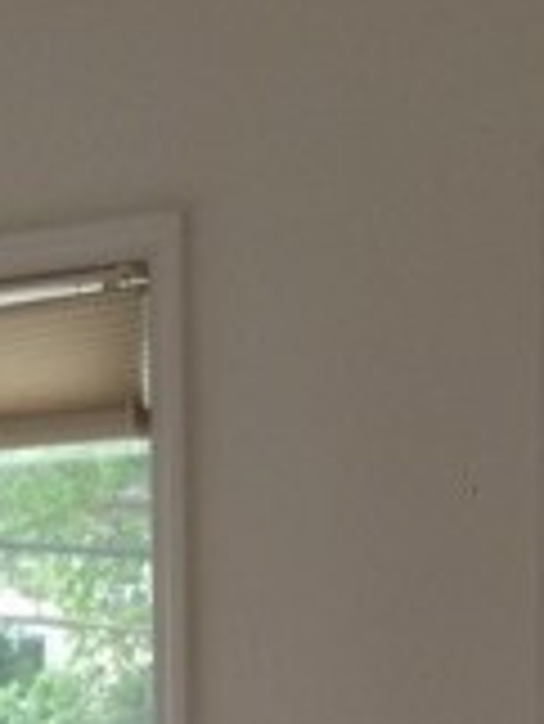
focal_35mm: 138
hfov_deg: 10.7
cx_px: 49
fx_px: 2888
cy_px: 1327
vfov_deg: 12.9
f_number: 2.2
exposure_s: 1/60
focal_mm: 4.15
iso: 40
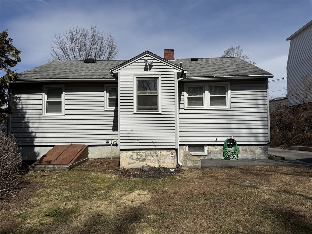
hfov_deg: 71.6
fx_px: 216
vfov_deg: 56.8
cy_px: 117
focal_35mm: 24
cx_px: 156
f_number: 1.78
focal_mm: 6.76
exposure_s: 1/12346
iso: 80
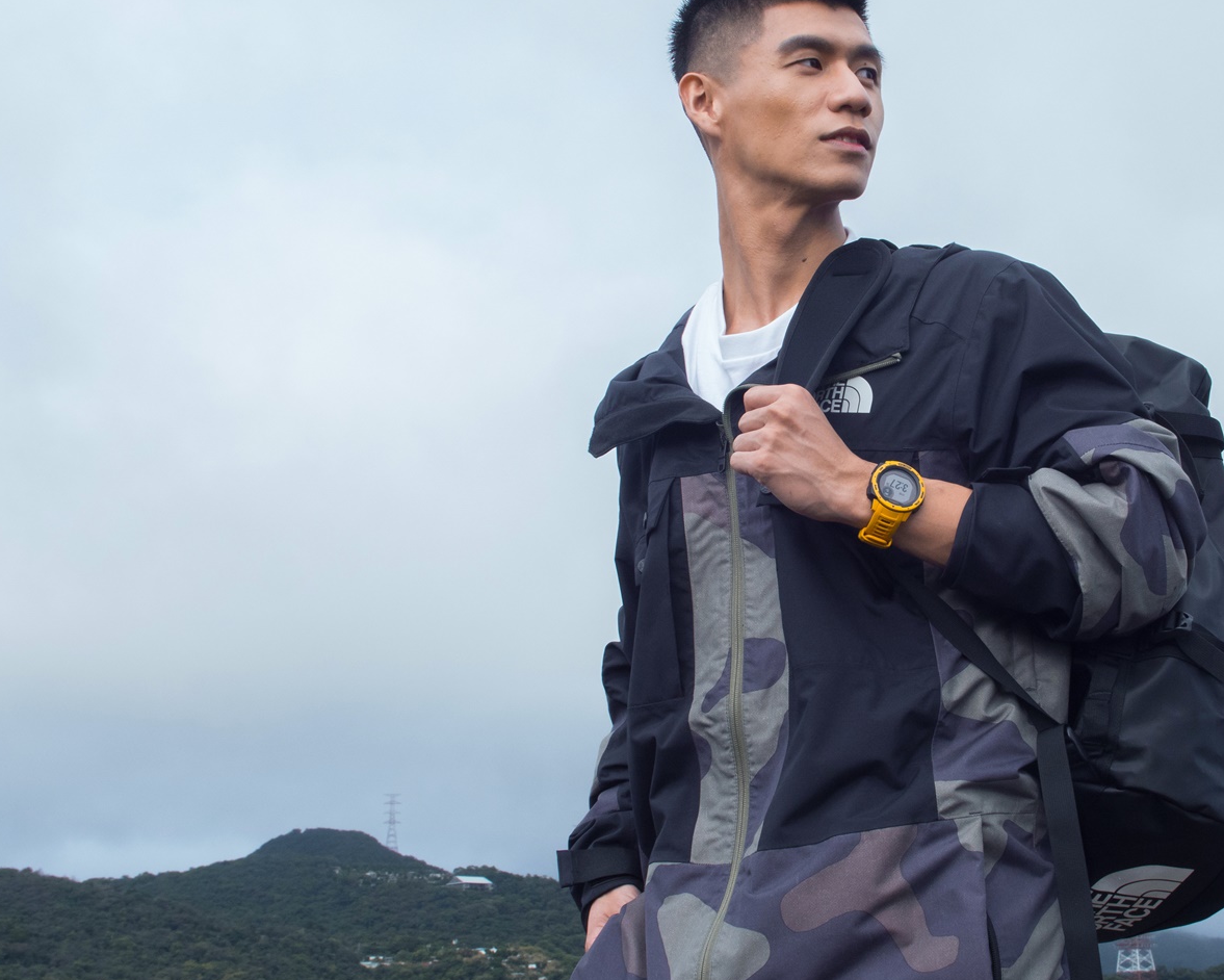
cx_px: 801
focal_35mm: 69
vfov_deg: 22.2
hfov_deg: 27.4
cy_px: 453
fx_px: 2500
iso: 800
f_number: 11
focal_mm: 26
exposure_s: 1/320
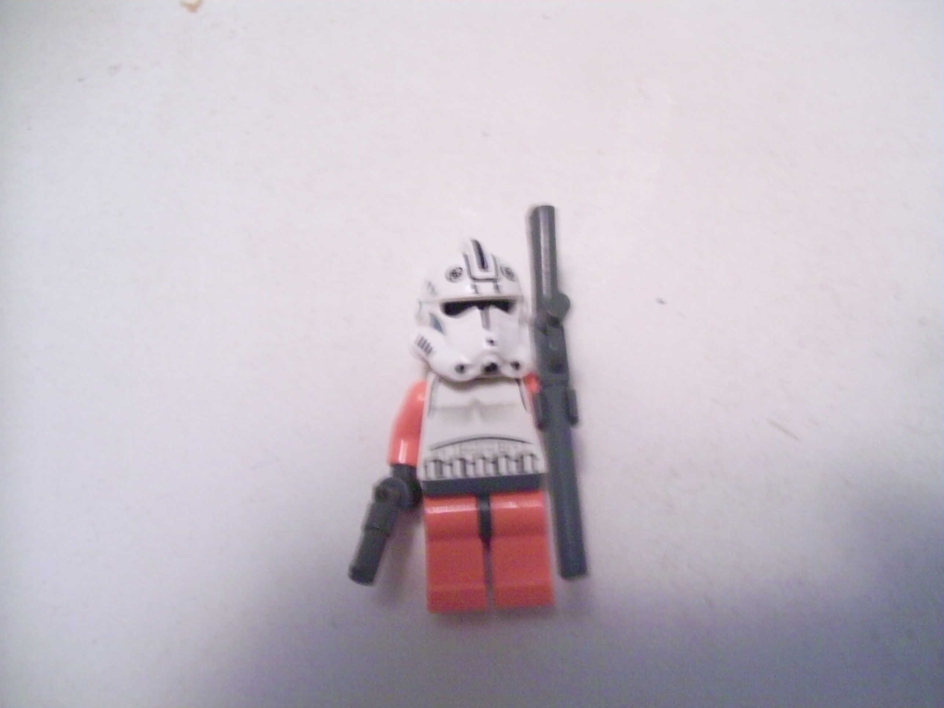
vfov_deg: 39.6
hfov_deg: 51.4
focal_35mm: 36
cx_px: 472
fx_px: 982
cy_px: 354
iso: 160
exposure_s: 1/8
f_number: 2.7
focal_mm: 6
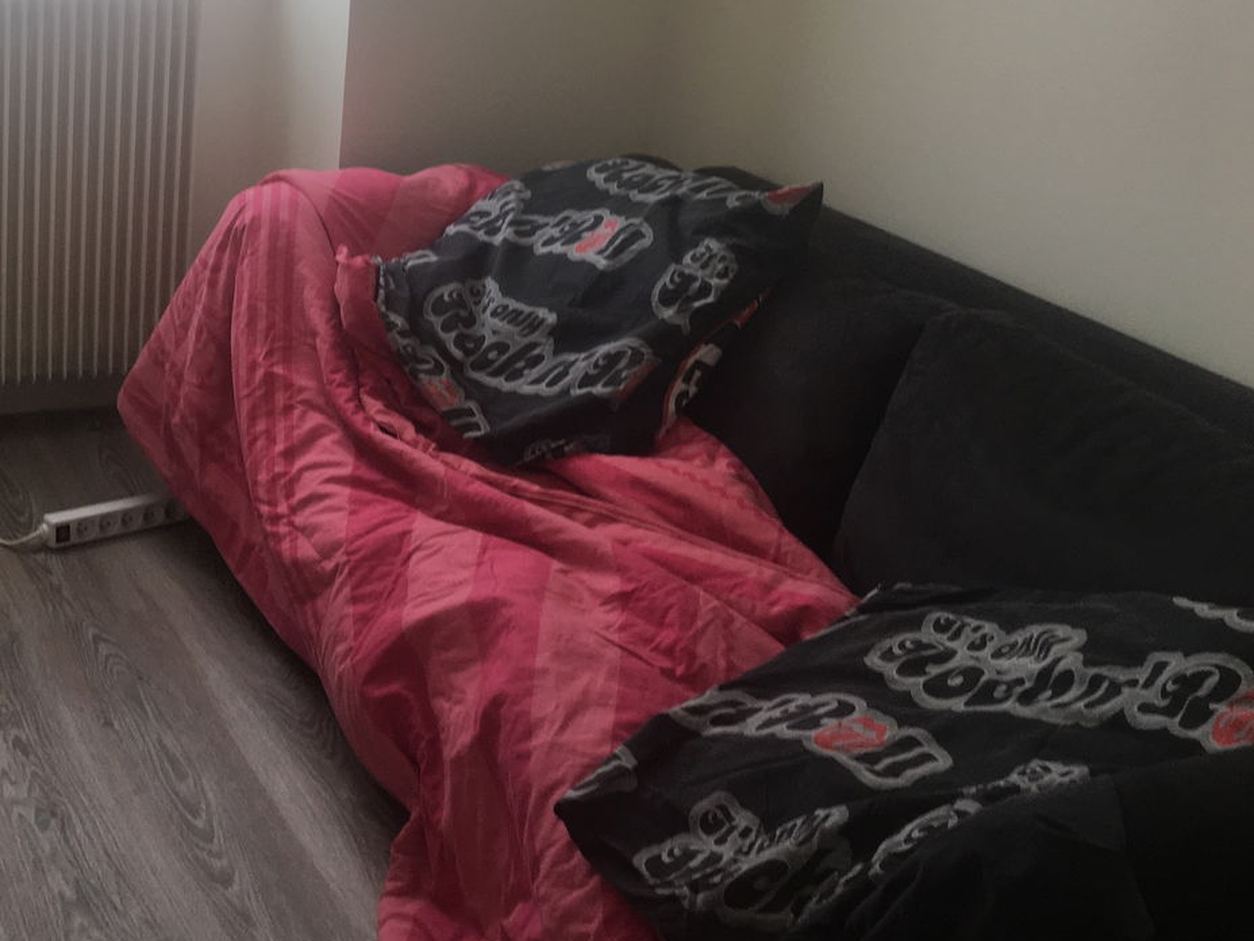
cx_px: 238
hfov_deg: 36.8
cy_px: 254
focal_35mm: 50
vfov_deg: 28.7
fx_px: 1811
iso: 32
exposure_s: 1/50
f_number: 2.2
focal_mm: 4.15
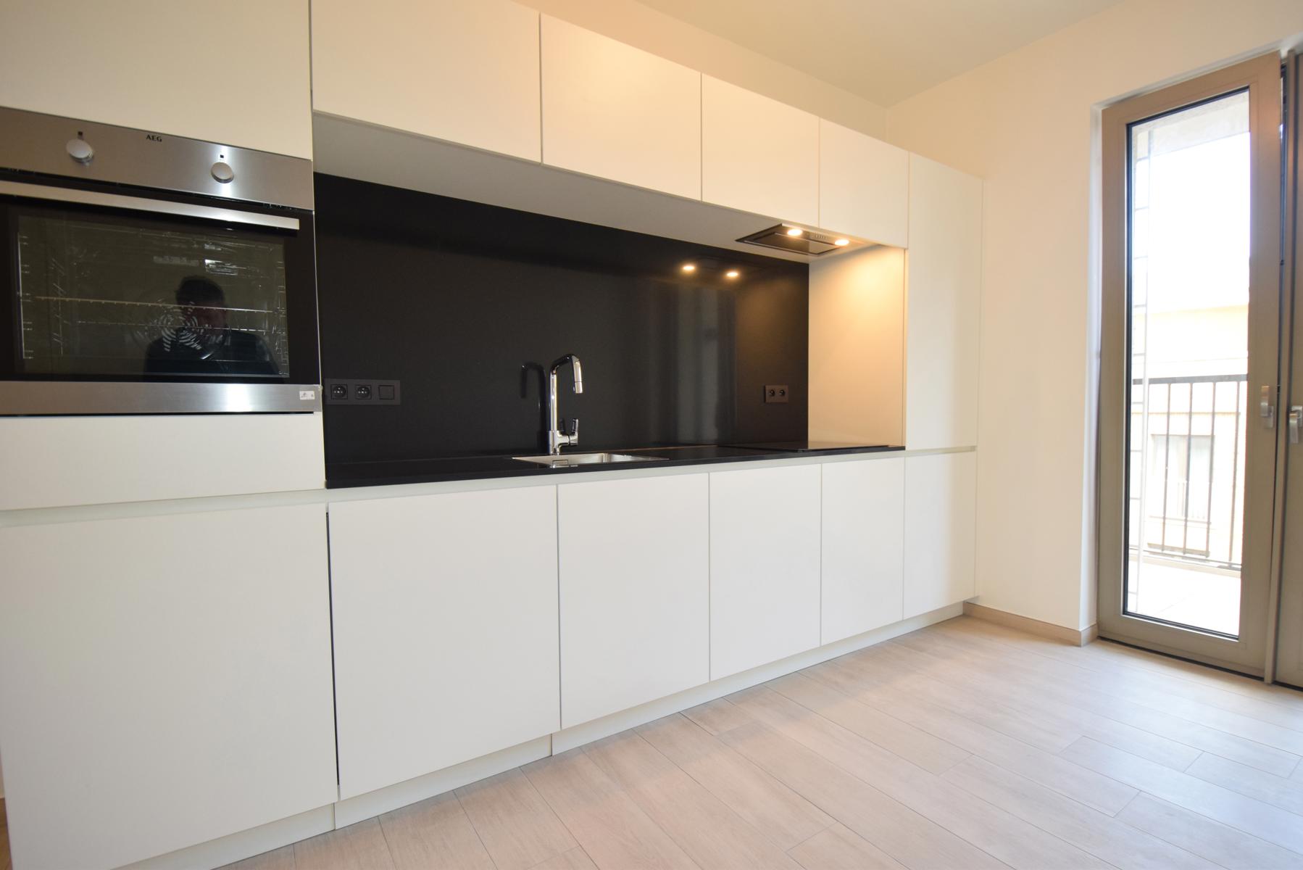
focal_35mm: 16
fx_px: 597
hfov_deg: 95.0
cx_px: 652
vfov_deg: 72.1
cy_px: 435
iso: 800
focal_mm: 11
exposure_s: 1/60
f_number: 3.5
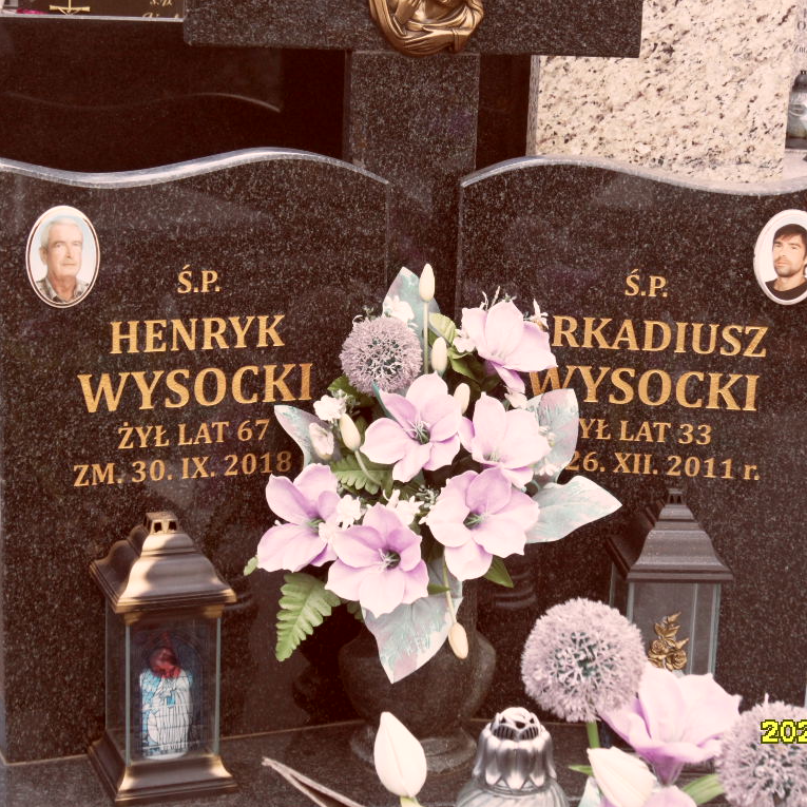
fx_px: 1873
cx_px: 437
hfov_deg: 24.3
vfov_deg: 24.3
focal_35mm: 71
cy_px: 404
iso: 100
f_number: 4
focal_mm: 10.3
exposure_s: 1/125
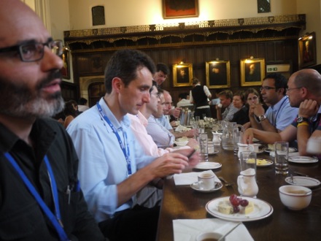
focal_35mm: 28
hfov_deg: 63.4
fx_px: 260
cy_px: 120
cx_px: 160
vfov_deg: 49.7
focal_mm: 14
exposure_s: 1/20
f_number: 2.5
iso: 400
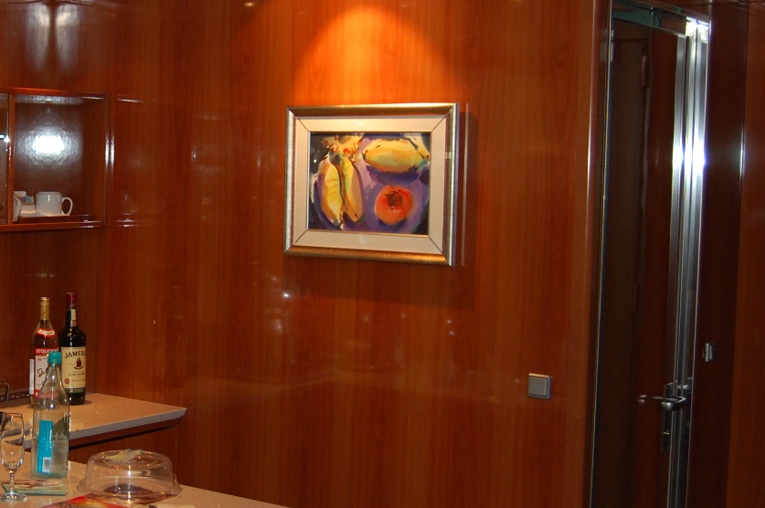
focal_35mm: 66
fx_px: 1400
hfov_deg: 29.4
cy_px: 247
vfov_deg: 20.6
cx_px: 89
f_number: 3.8
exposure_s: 1/60
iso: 400
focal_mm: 23
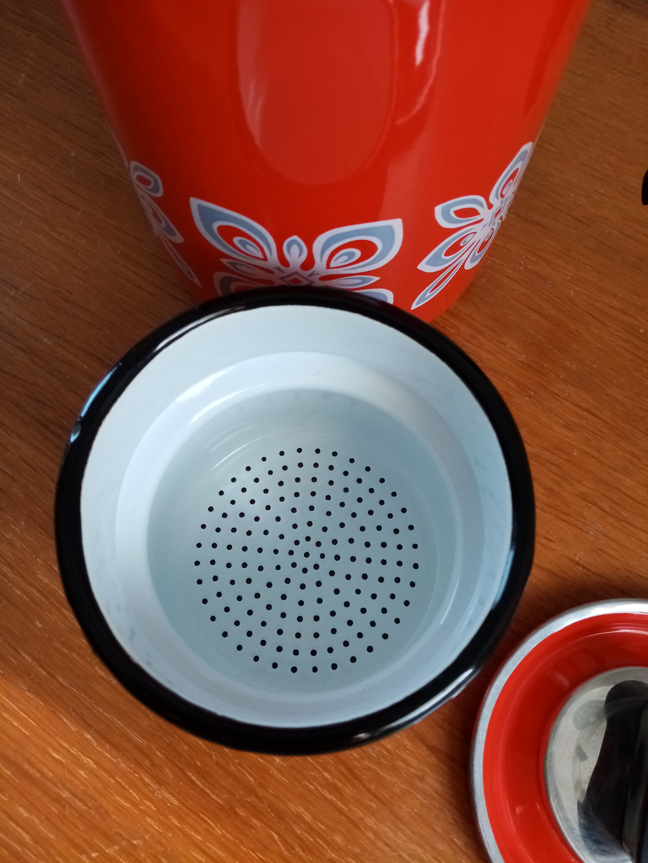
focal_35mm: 26
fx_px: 649
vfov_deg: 67.3
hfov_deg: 53.1
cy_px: 432
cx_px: 324
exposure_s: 1/100
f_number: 1.8
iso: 175
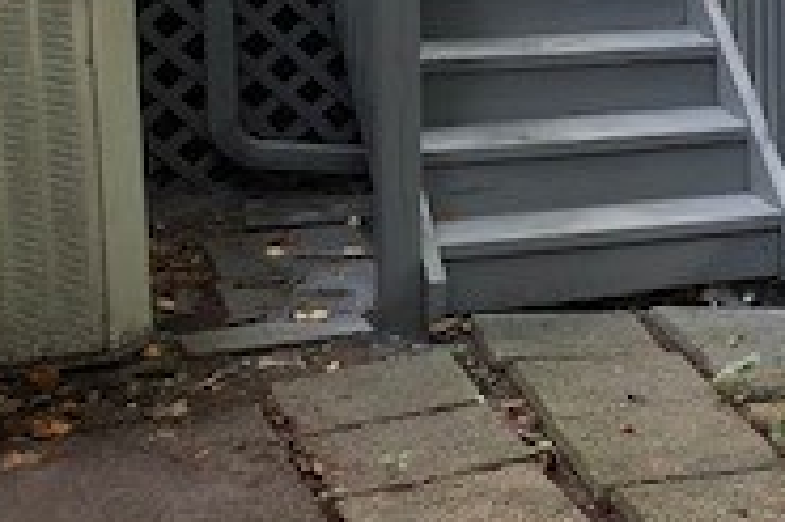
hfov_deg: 17.4
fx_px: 2200
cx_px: 1298
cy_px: -51
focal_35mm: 101
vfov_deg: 13.3
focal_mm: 3.99
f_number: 1.8
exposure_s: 1/30
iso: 25
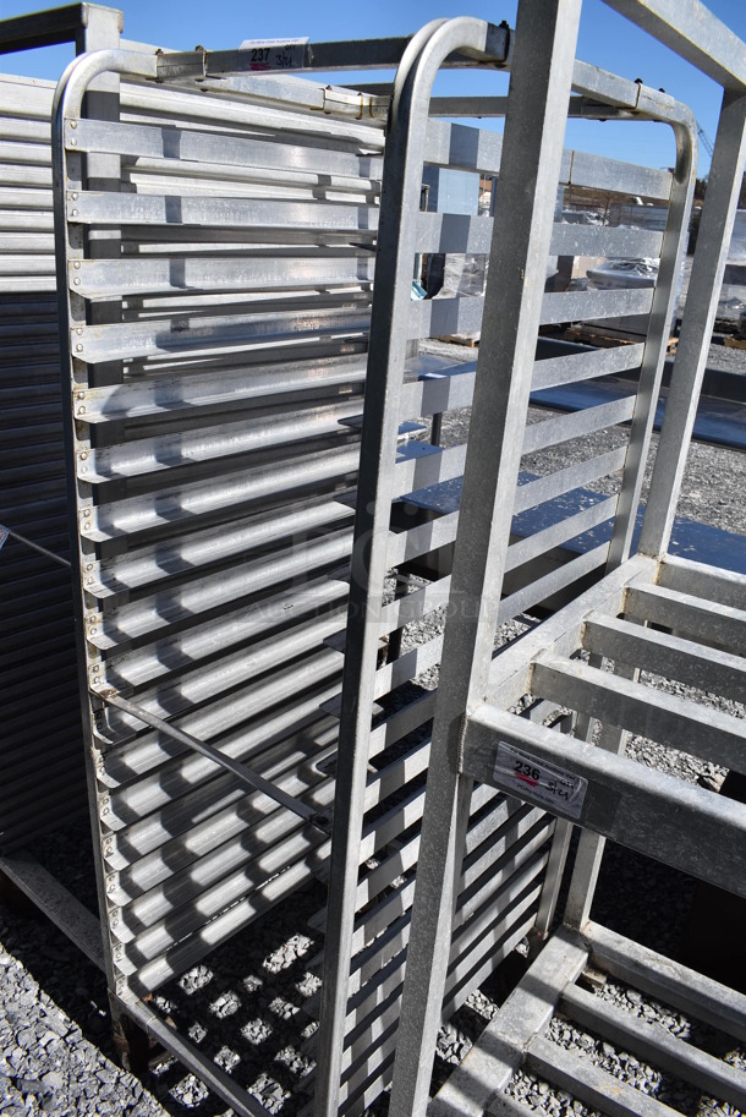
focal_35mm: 27
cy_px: 558
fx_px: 838
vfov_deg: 67.3
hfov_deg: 48.0
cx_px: 373
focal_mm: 18
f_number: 9
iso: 200
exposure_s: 1/640
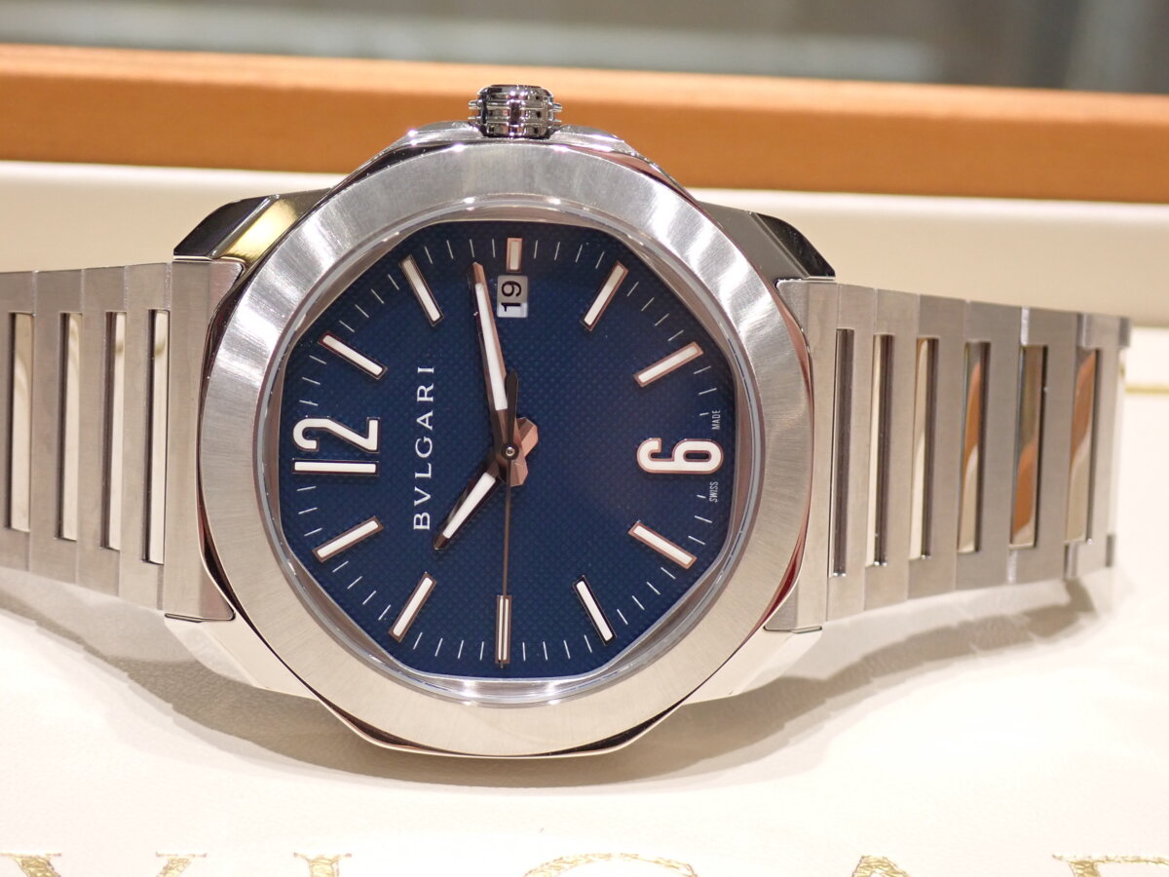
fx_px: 2972
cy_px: 438
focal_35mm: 88
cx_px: 584
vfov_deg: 16.8
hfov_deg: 22.3
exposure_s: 1/80
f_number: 4.5
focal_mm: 15.66
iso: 320
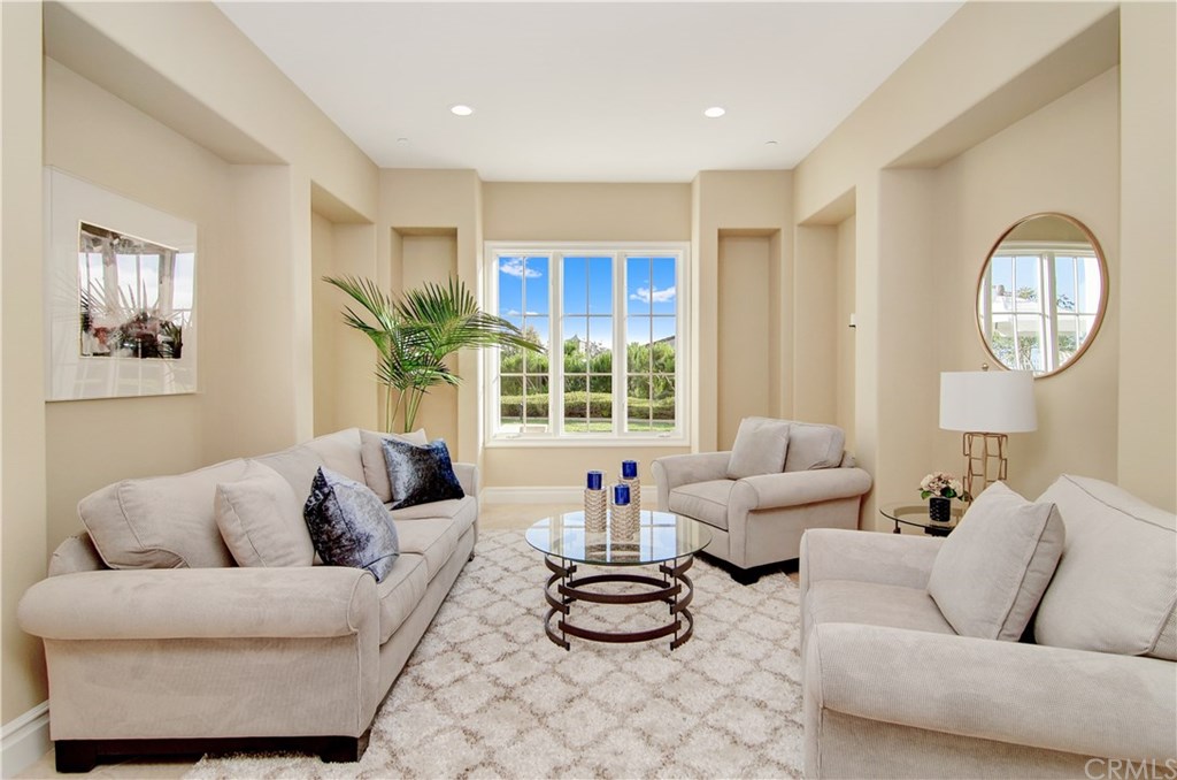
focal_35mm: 16
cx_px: 588
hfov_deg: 95.1
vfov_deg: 71.8
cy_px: 390
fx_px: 538
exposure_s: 1/200
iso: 500
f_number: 6.7
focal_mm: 11
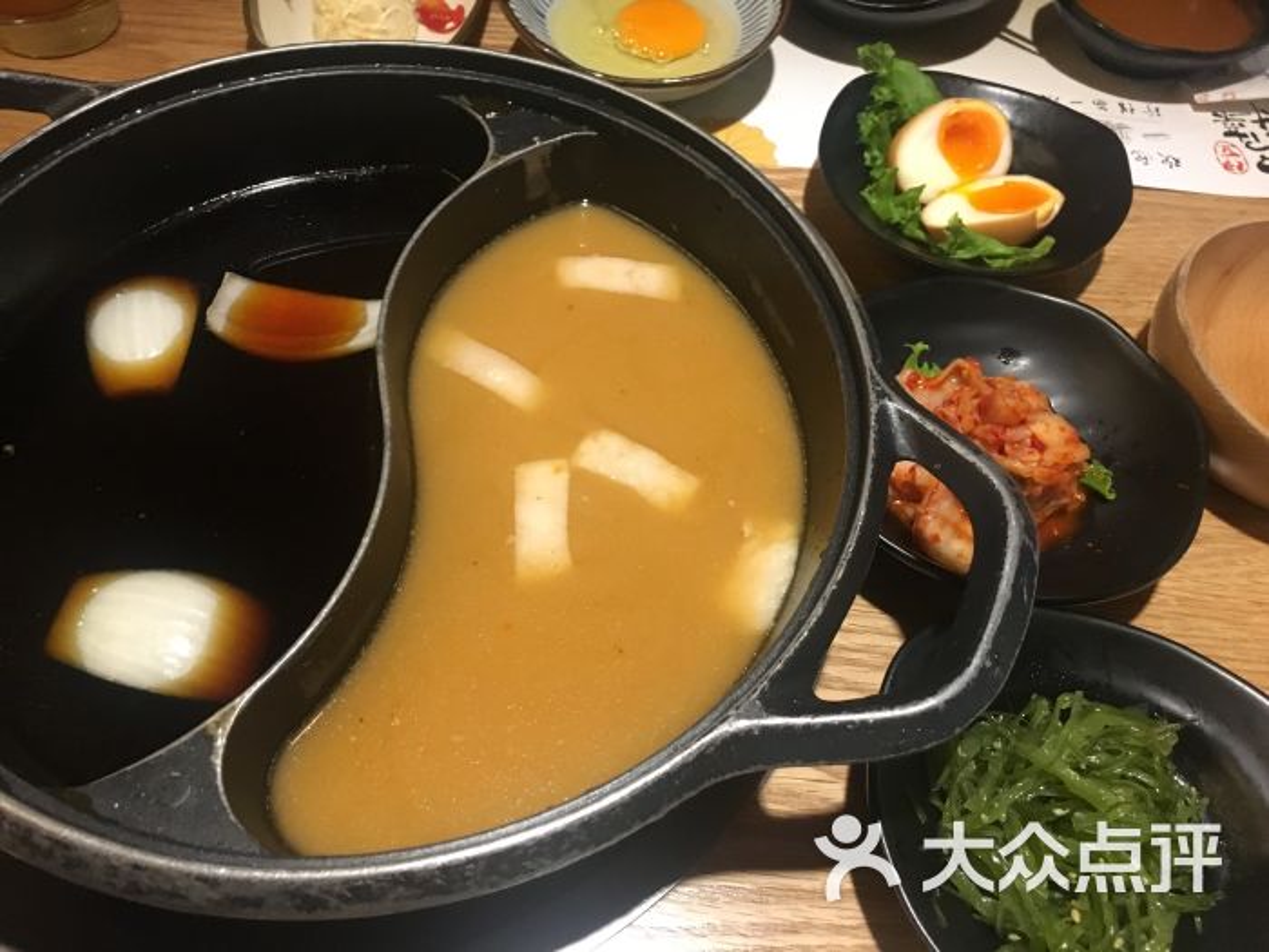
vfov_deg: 48.2
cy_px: 476
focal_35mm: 29
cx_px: 634
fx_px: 1063
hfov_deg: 61.7
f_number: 2.2
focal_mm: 4.15
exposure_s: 1/17
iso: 250
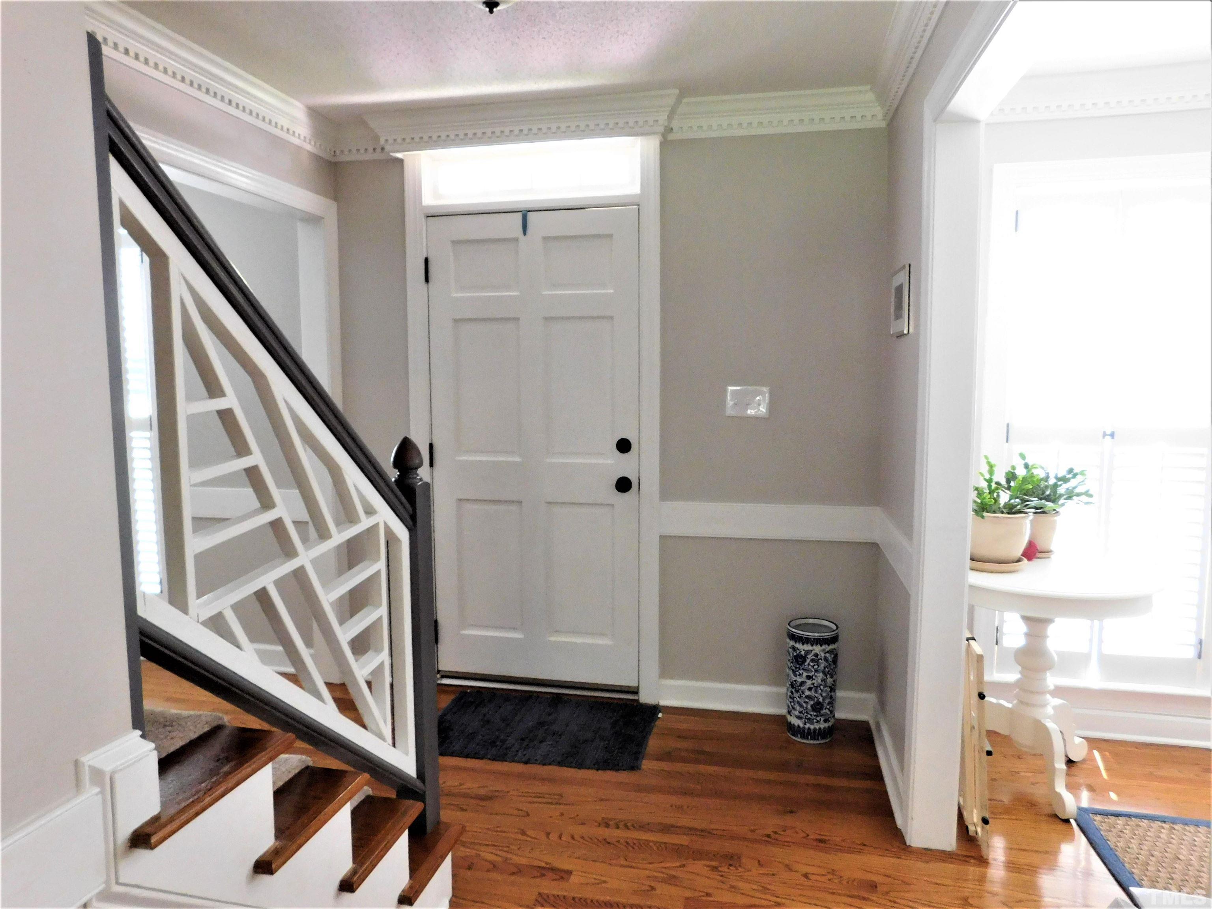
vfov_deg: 58.9
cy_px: 454
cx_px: 606
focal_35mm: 23
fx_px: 805
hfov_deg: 73.9
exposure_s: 1/25
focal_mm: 4
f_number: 3
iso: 400
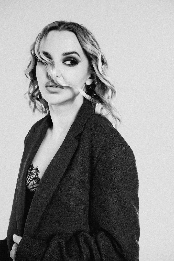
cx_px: 87
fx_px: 297
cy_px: 130
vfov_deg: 47.4
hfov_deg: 32.6
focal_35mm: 41
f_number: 5.6
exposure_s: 1/180
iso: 200
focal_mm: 27
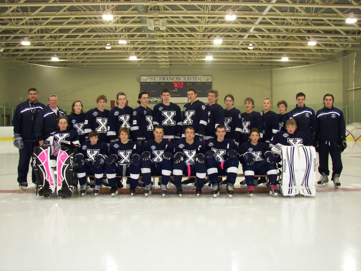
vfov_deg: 39.7
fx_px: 375
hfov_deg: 51.4
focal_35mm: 36
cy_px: 136
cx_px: 180
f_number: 2.8
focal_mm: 6
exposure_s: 1/30
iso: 125
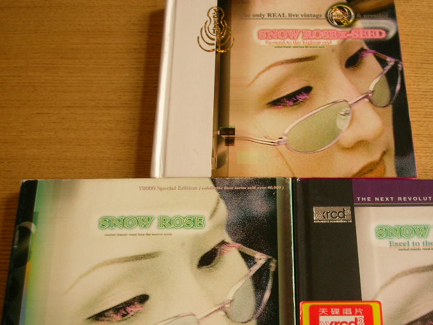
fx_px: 663
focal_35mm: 53
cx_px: 279
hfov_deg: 35.9
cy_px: 213
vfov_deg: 27.4
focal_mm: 5.8
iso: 50
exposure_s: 1/61.8
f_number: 3
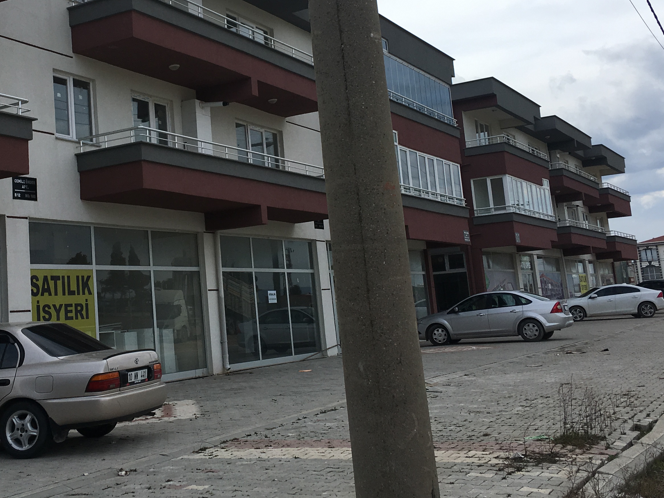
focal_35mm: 50
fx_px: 959
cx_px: 219
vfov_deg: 28.9
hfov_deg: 37.8
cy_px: 164
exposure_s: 1/1603
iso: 25
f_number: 2.2
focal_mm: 4.15
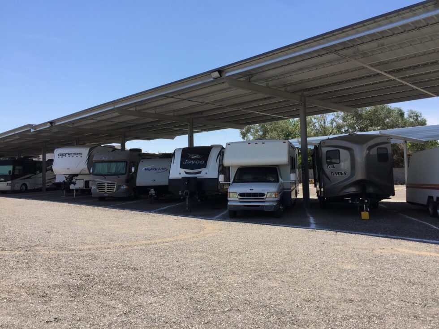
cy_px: 164
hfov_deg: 61.7
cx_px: 220
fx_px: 368
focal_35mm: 29
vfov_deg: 48.2
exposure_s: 1/1799
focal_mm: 4.15
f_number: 2.2
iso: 32
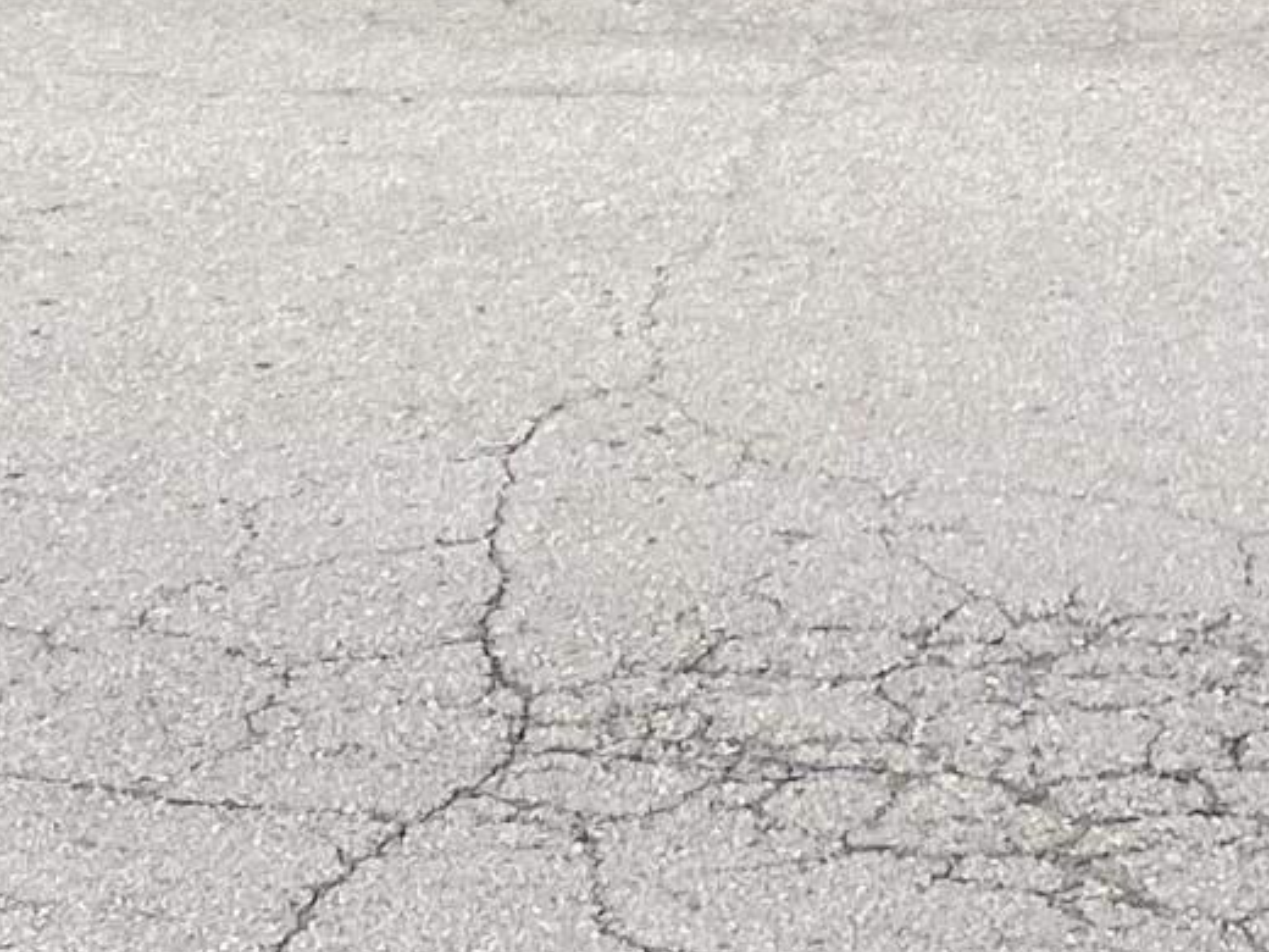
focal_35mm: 150
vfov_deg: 8.8
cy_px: -1462
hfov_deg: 12.7
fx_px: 5499
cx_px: 1716
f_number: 1.5
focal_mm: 5.7
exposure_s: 1/4115
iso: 50
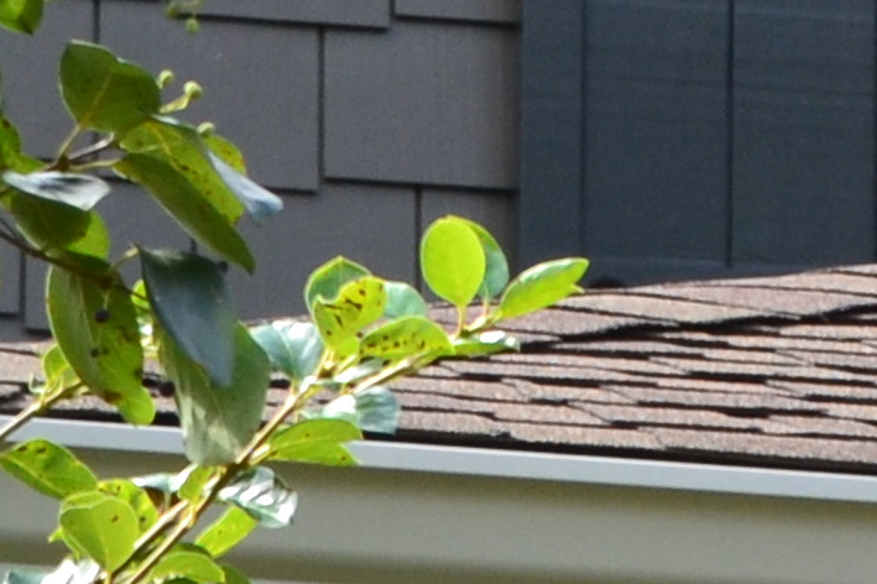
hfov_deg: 3.4
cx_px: 2489
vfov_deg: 2.3
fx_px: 14612
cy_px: -621
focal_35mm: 600
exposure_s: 1/160
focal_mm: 52
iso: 400
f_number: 9
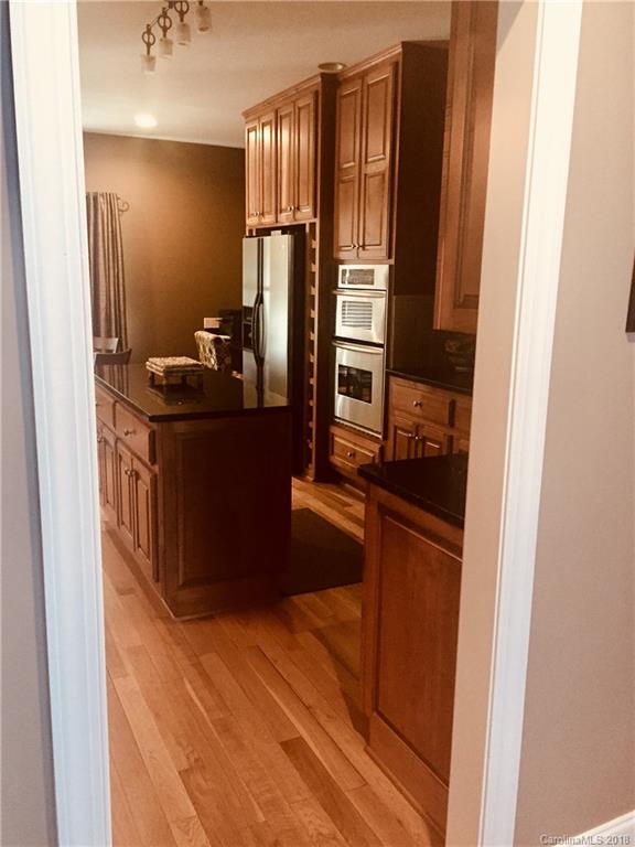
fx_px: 709
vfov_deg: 61.7
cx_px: 318
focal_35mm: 29
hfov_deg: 48.2
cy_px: 424
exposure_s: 1/24
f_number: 2.2
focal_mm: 4.15
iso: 250
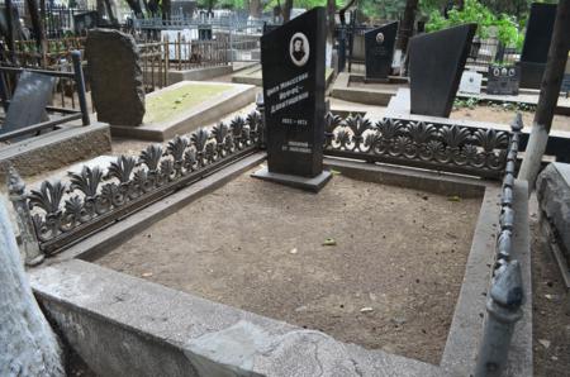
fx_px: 427
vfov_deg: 47.7
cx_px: 285
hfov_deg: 67.5
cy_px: 188
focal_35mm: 27
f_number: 5.6
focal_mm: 18
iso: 500
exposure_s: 1/40
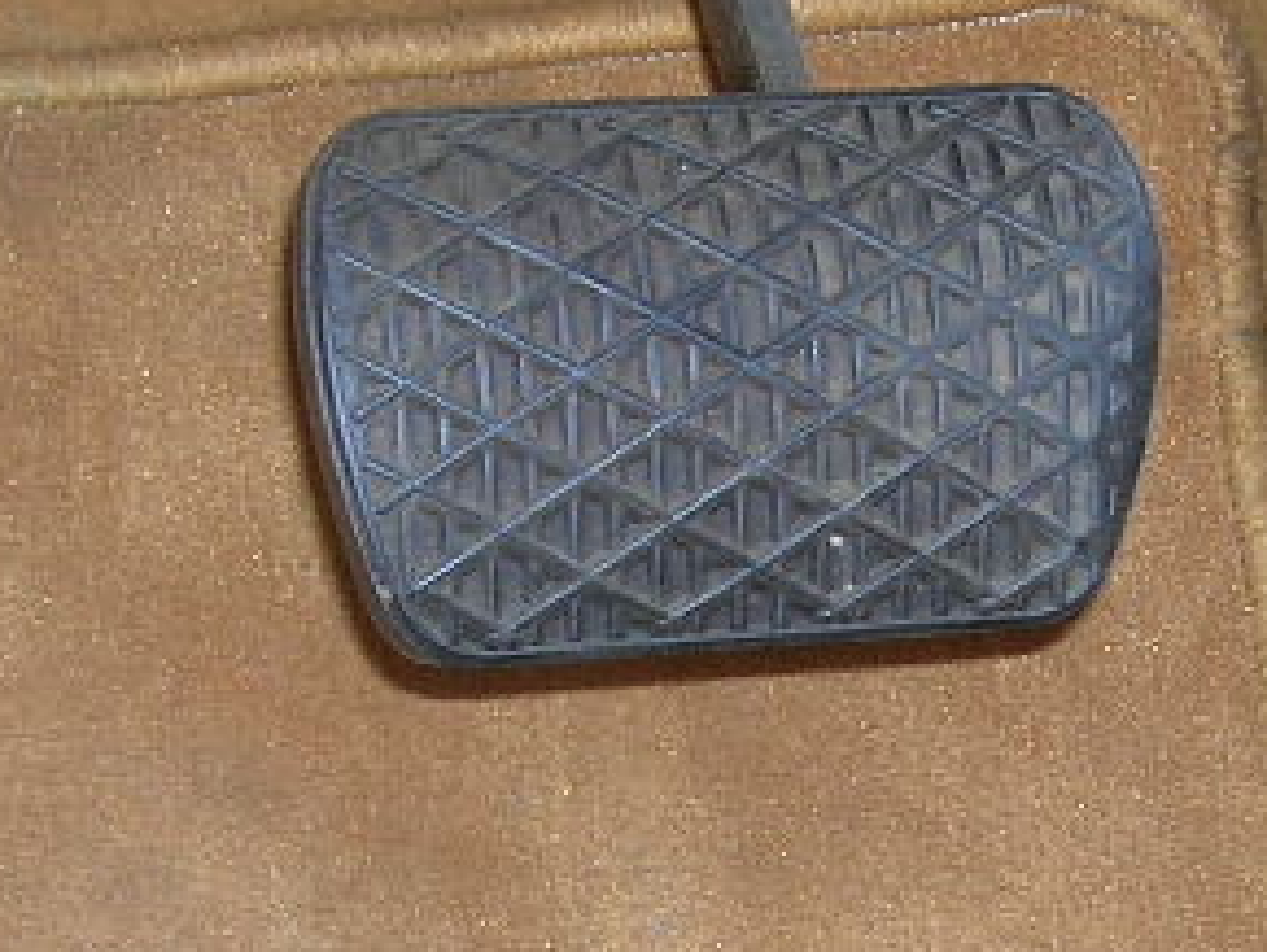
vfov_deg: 11.7
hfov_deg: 15.4
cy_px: 725
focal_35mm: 127
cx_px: 1000
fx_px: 4652
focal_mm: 6
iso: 50
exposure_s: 1/60.1
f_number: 2.9
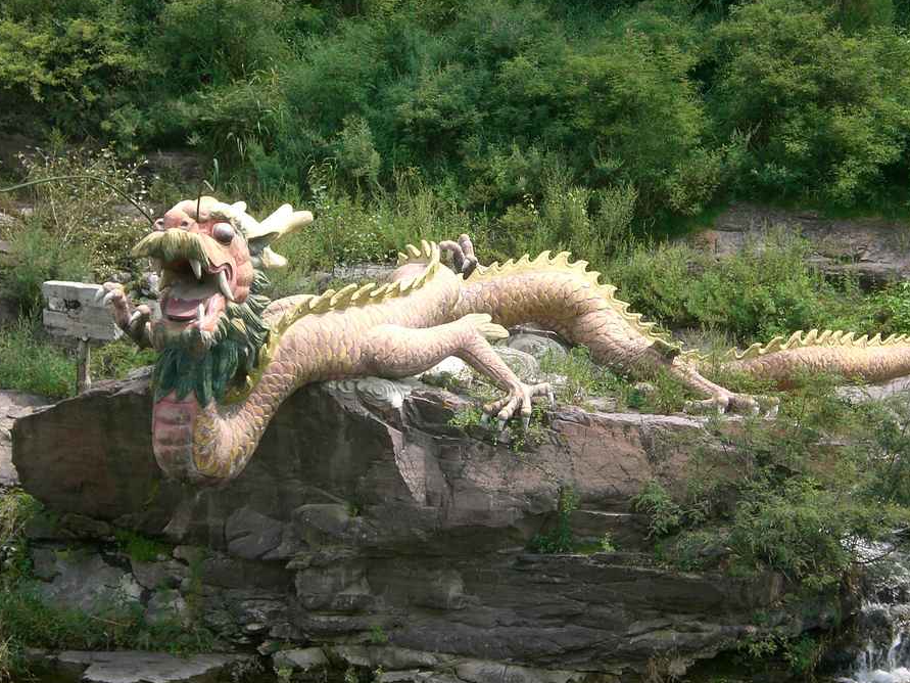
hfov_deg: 19.6
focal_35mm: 100
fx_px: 2628
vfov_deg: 14.8
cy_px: 315
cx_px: 442
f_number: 5
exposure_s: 1/200
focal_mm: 14.49
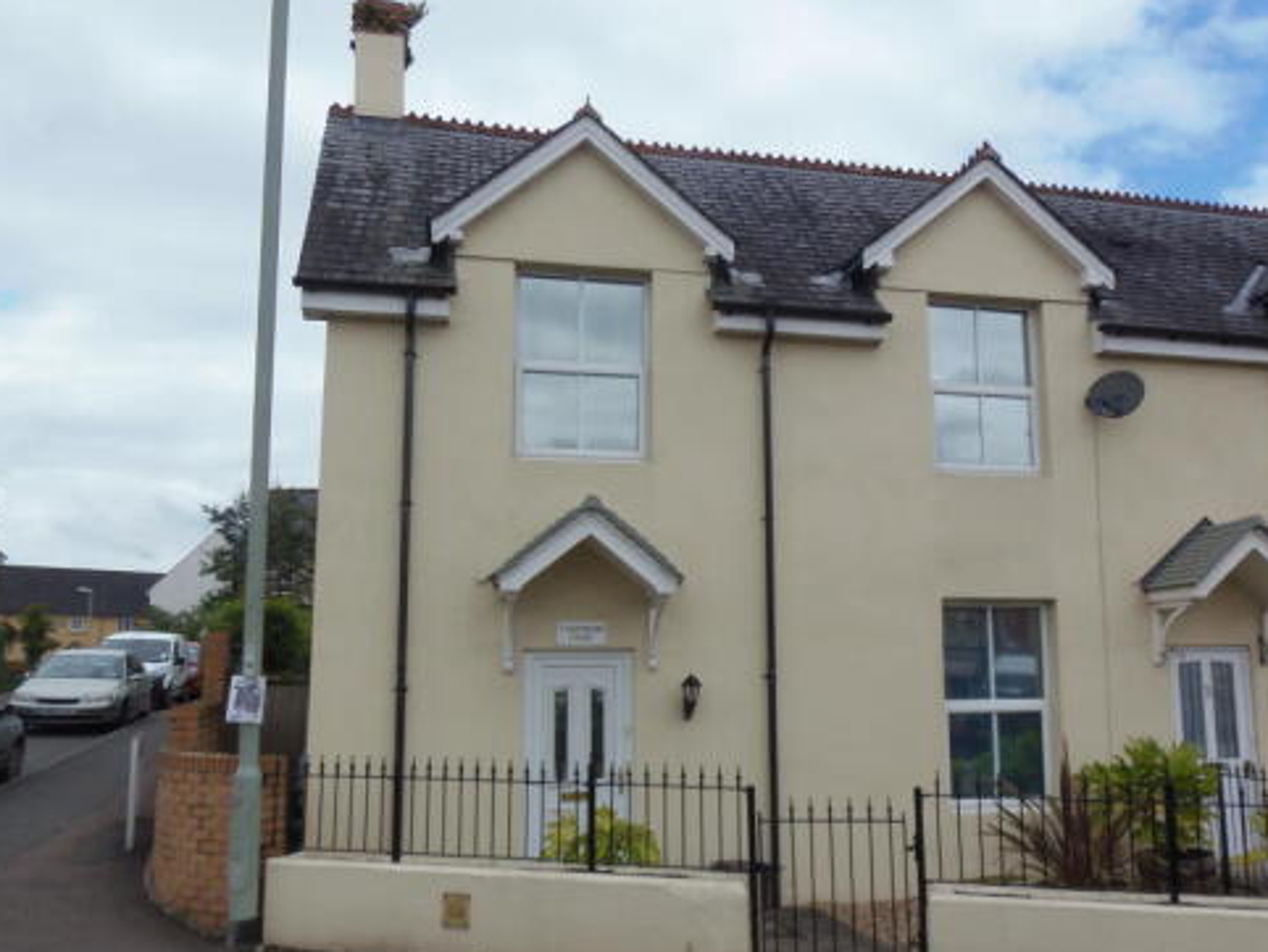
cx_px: 712
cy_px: 527
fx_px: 1063
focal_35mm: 29
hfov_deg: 61.4
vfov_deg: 48.2
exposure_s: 1/320
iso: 64
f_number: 5.5
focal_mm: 4.3
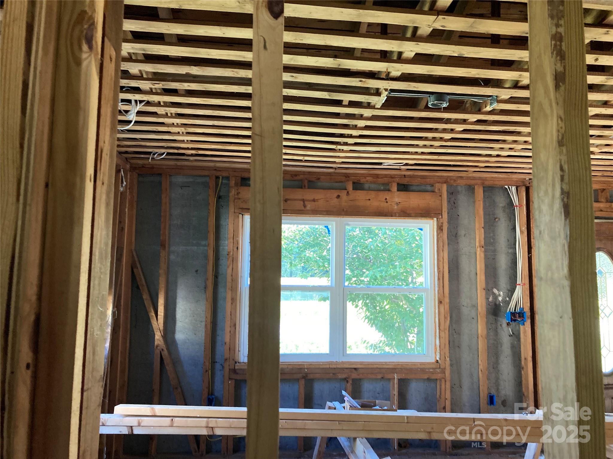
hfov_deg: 63.4
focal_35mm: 28
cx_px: 306
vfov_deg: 49.7
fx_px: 496
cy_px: 230
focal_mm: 3.99
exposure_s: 1/60
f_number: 1.8
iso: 160
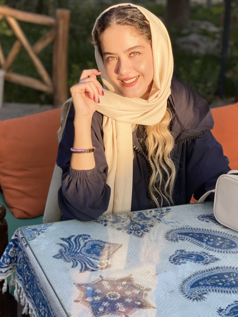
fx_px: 651
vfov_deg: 27.4
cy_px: 139
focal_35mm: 71
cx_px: 119
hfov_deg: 20.7
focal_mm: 6
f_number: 2
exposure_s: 1/533
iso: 20
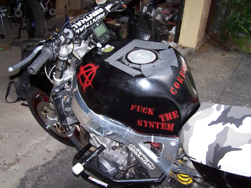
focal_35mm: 38
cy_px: 94
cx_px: 126
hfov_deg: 49.0
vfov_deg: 37.7
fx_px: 276
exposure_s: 1/60
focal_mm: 6.3
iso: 80
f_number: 2.8
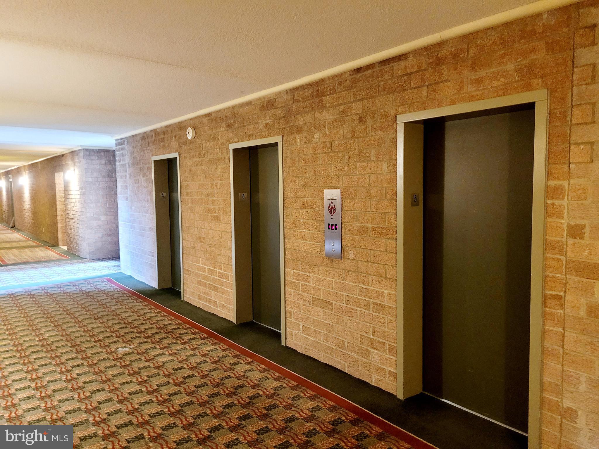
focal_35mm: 26
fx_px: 450
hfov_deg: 67.3
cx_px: 300
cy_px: 224
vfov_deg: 53.1
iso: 640
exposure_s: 1/24
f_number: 1.8
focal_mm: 5.4
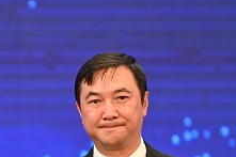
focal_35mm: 821
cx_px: -139
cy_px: 224
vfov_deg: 1.7
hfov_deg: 2.5
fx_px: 5378
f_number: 3.2
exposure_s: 1/250
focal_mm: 200
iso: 640
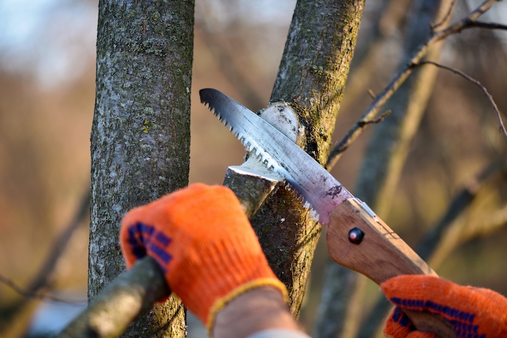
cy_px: 169
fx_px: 1479
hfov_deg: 19.4
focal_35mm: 105
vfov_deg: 13.1
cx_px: 254
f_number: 3.5
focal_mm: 105
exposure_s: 1/250
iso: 200
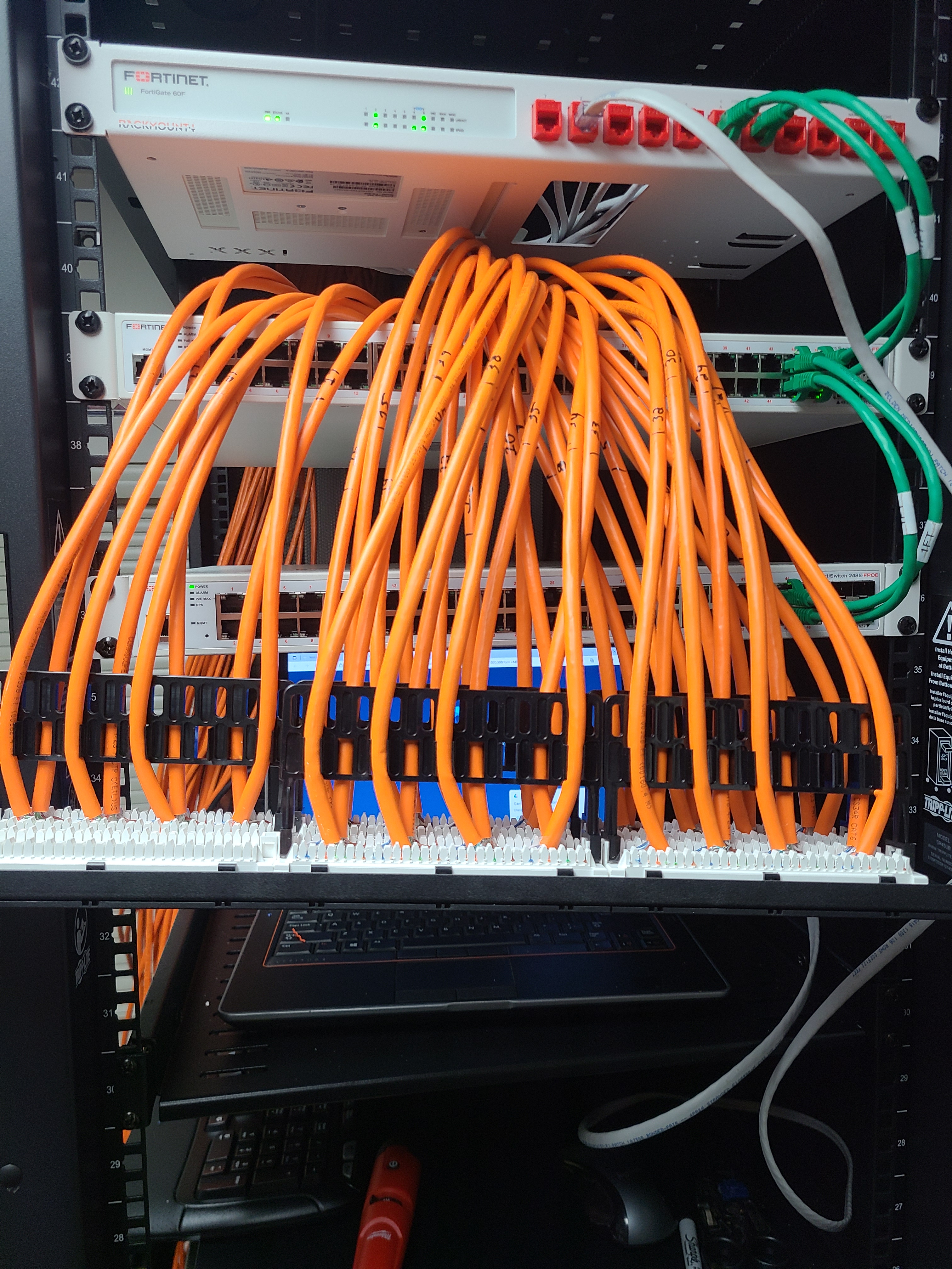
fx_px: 953
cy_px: 634
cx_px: 476
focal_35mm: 26
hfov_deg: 53.1
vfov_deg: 67.3
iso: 80
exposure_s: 1/60
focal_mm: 5.4
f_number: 1.8
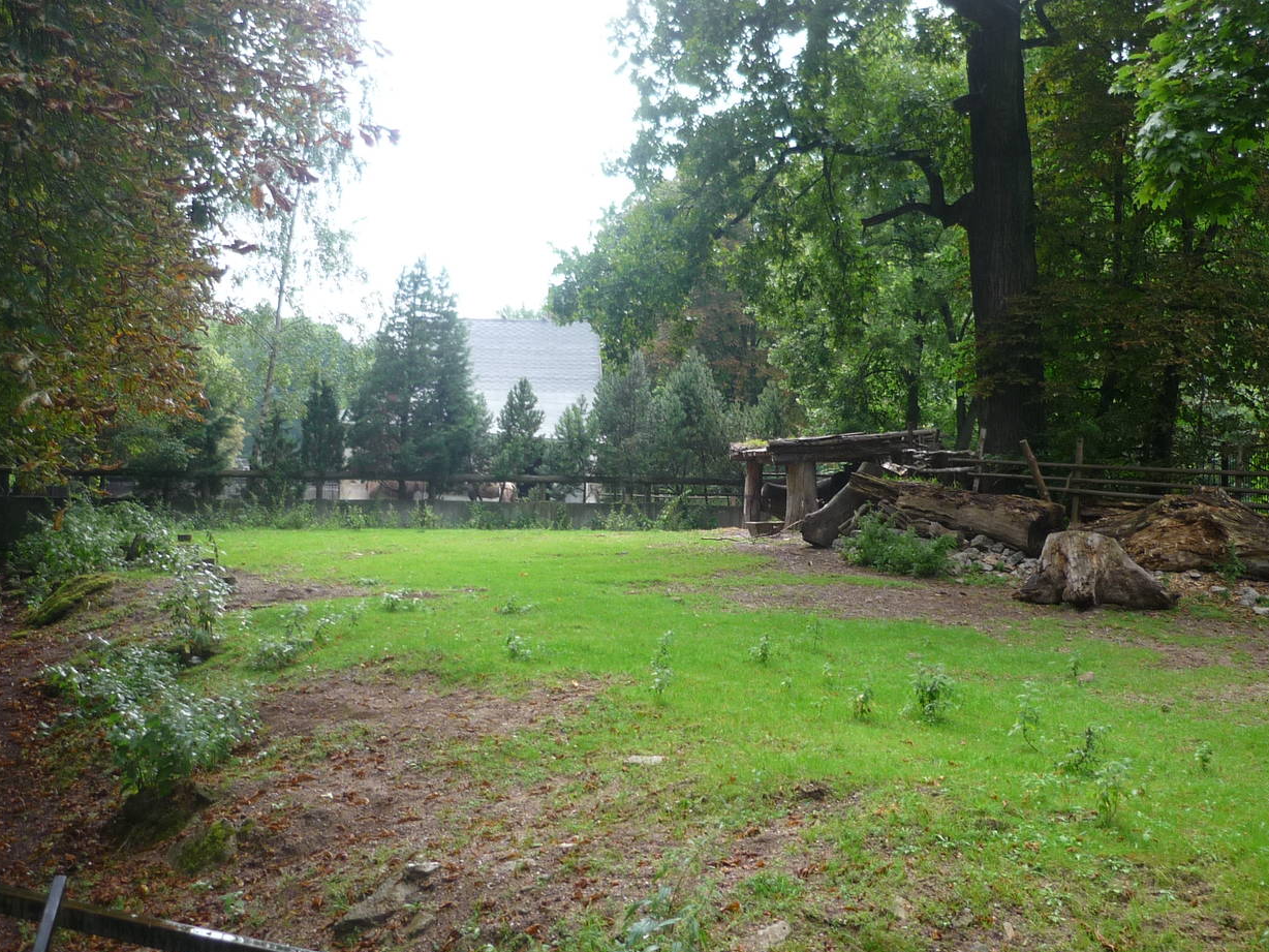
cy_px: 488
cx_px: 722
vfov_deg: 33.6
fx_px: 1576
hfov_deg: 43.7
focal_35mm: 43
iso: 100
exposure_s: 1/40
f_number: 2.8
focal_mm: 5.5
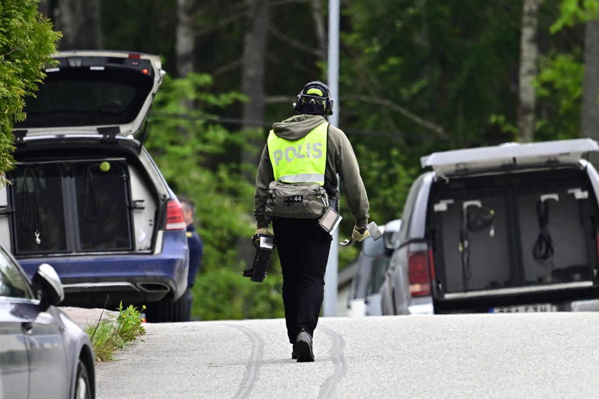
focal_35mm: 600
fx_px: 9977
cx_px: 300
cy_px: 200
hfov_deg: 3.4
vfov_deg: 2.3
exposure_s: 1/1000
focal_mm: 600
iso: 640
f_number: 6.3
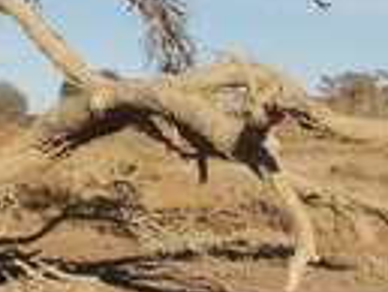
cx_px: -186
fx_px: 1616
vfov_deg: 9.8
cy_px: -223
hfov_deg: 13.0
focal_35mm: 144
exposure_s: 1/1600
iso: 50
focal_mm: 6.5
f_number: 3.2
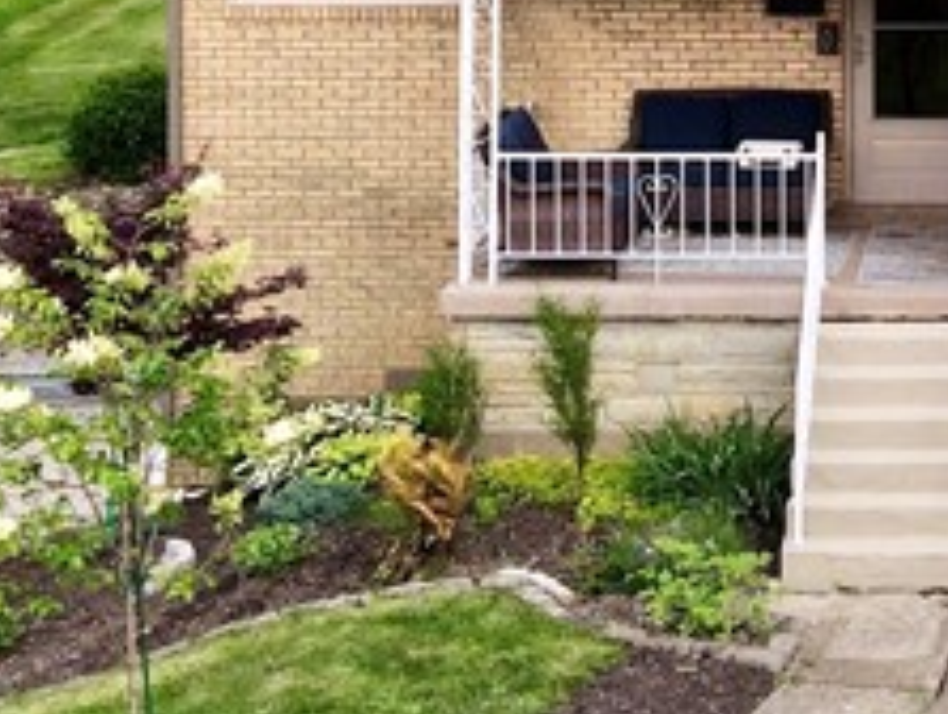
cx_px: 982
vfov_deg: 12.8
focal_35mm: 110
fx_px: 3017
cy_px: -332
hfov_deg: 17.4
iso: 100
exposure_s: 1/320
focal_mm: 4.5
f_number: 2.8
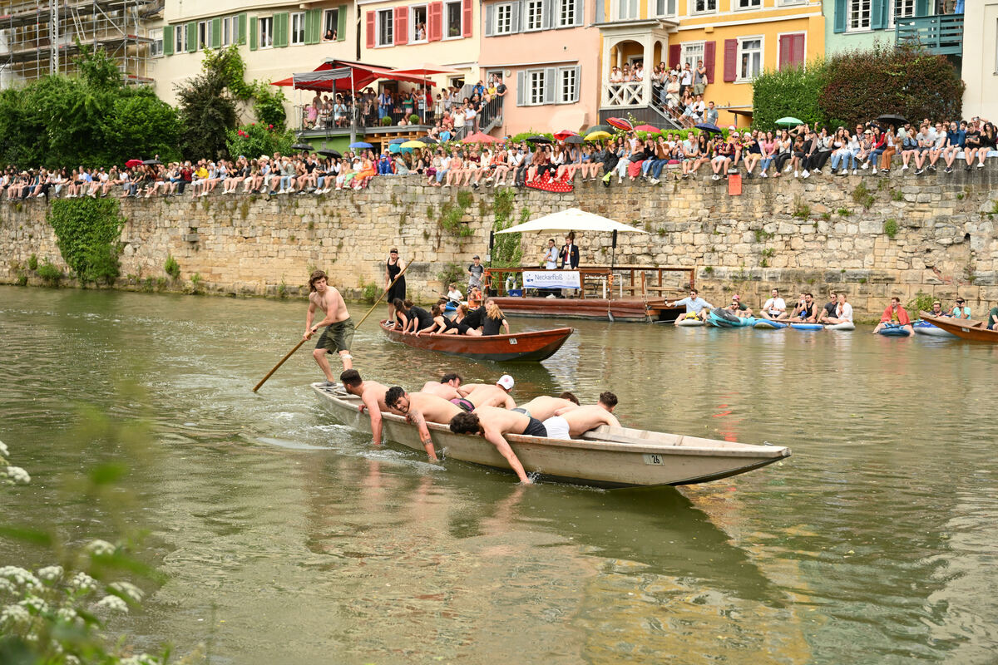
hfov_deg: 41.1
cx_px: 499
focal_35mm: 48
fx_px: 1331
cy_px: 332
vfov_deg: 28.1
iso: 400
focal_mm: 48
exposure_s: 1/1250
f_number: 3.5
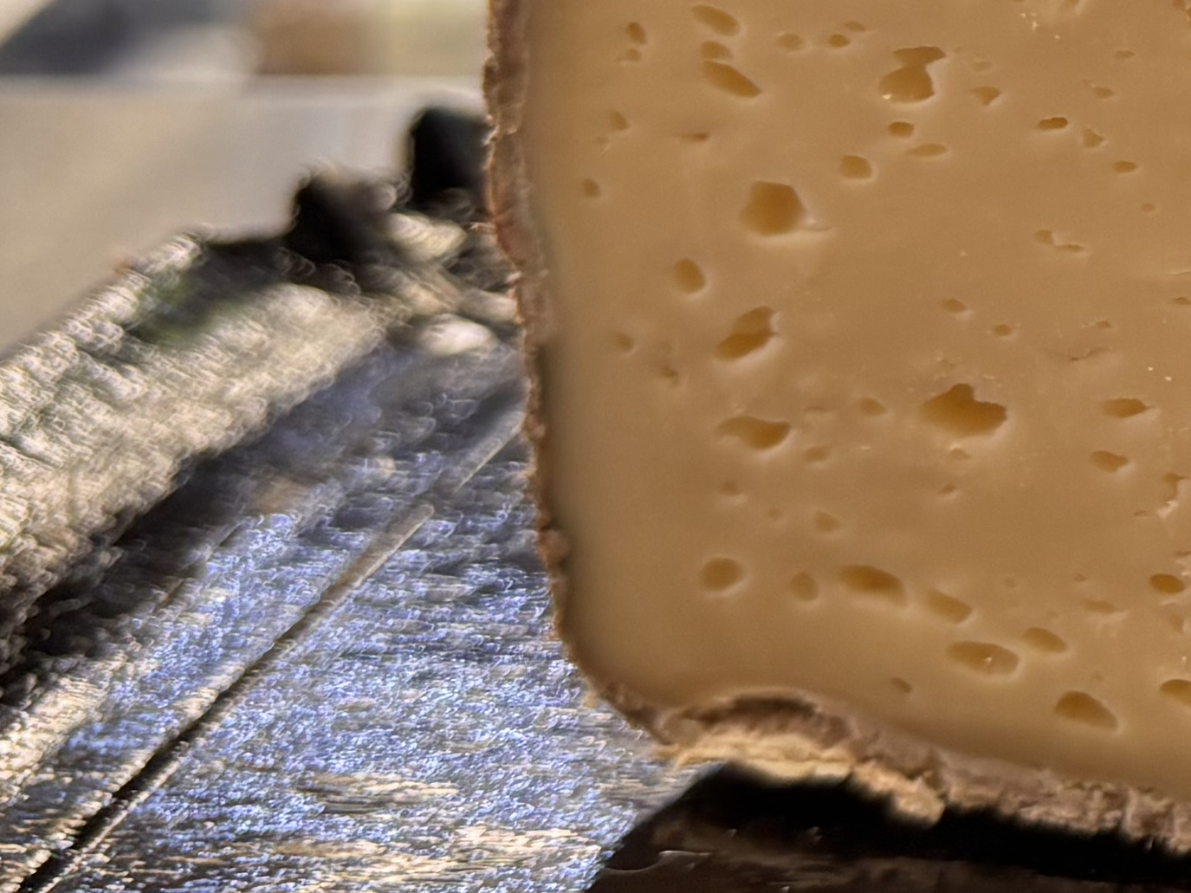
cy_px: -171
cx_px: 2043
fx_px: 3716
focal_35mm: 108
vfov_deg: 13.3
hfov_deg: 15.9
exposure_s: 1/100
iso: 100
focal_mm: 5.96
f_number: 1.6
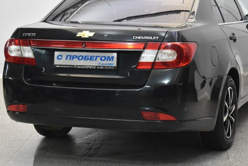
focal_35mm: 98
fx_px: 676
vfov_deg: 14.0
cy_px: 57
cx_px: 152
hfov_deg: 20.8
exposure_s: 1/50
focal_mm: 48
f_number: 5.3
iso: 1100
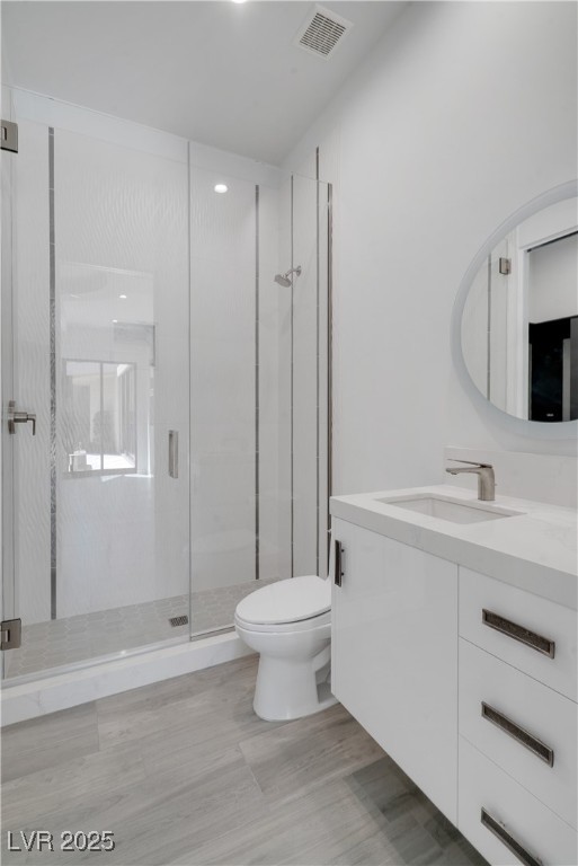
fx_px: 385
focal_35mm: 16
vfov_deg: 96.7
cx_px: 289
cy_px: 433
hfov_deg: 73.8
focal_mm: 16
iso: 500
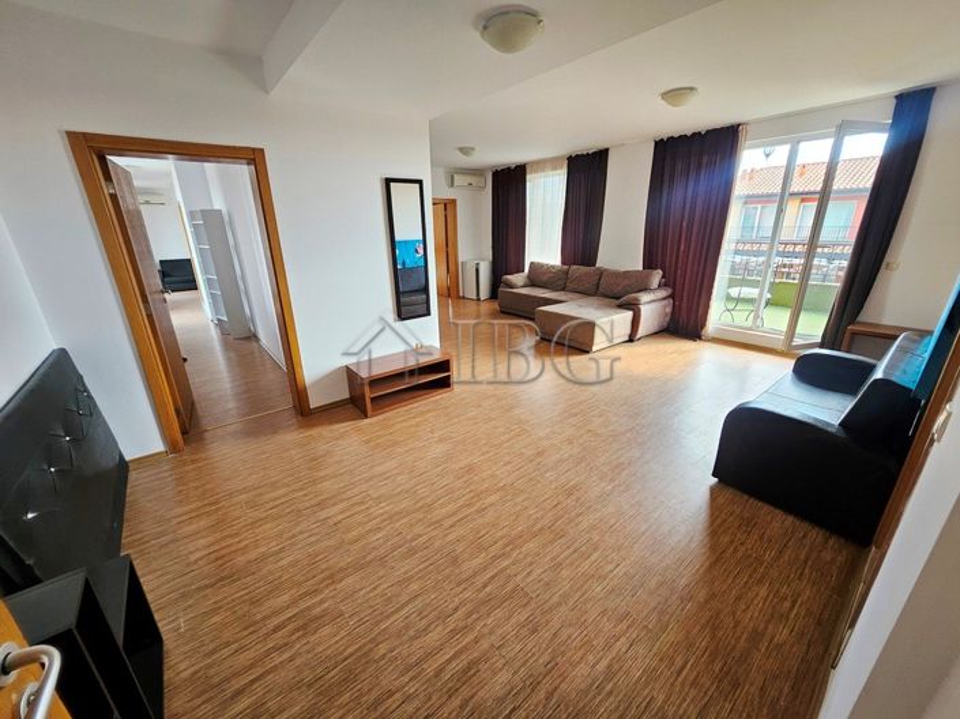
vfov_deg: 89.9
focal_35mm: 13
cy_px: 360
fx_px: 360
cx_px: 480
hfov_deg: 106.2
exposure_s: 1/50
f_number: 2.2
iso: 50
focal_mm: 1.7
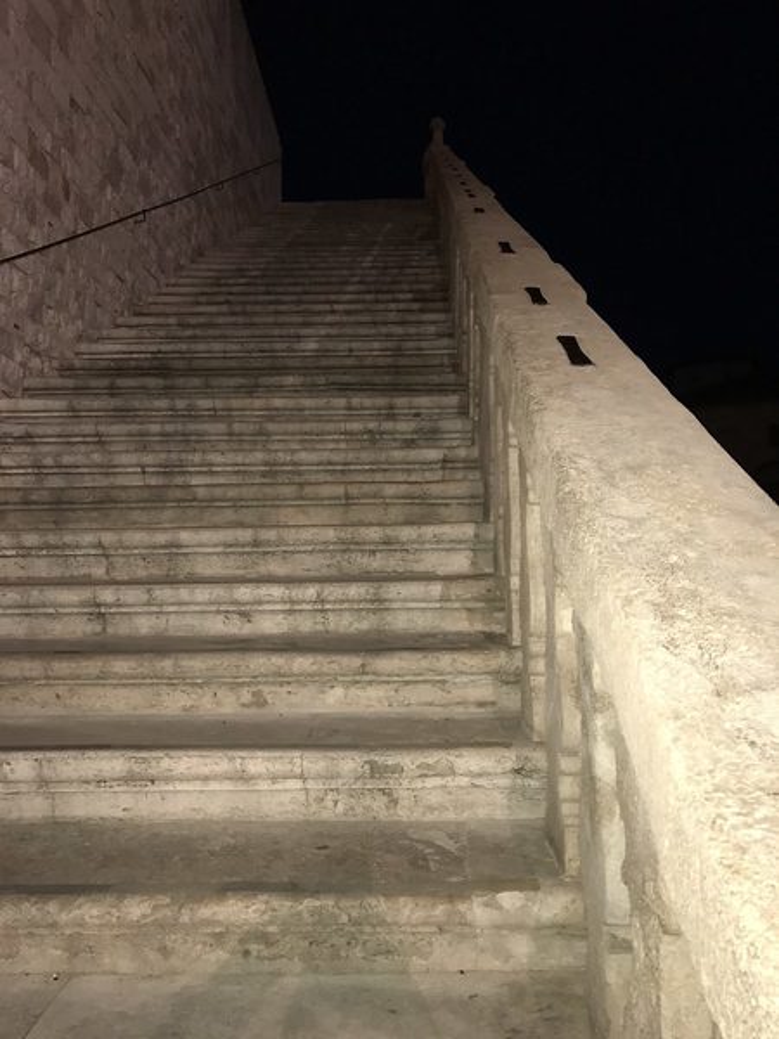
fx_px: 840
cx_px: 390
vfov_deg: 63.4
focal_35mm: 28
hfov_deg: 49.7
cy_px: 520
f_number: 1.8
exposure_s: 1/17
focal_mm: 3.99
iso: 100
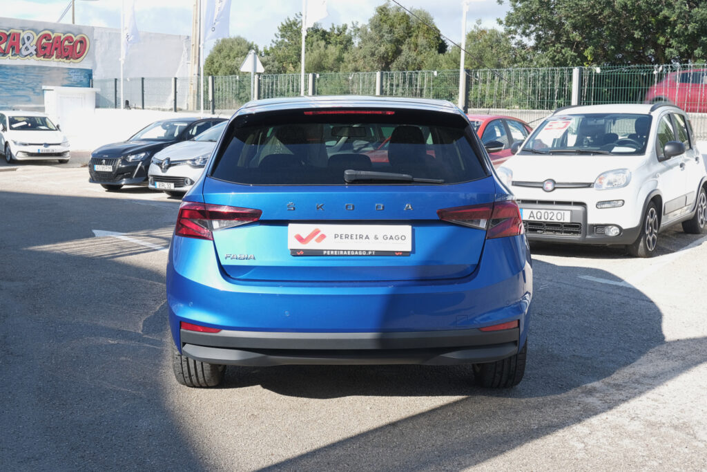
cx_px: 354
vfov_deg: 31.2
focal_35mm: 43
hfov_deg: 45.4
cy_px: 236
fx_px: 845
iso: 160
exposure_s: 1/100
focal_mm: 28.8
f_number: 9
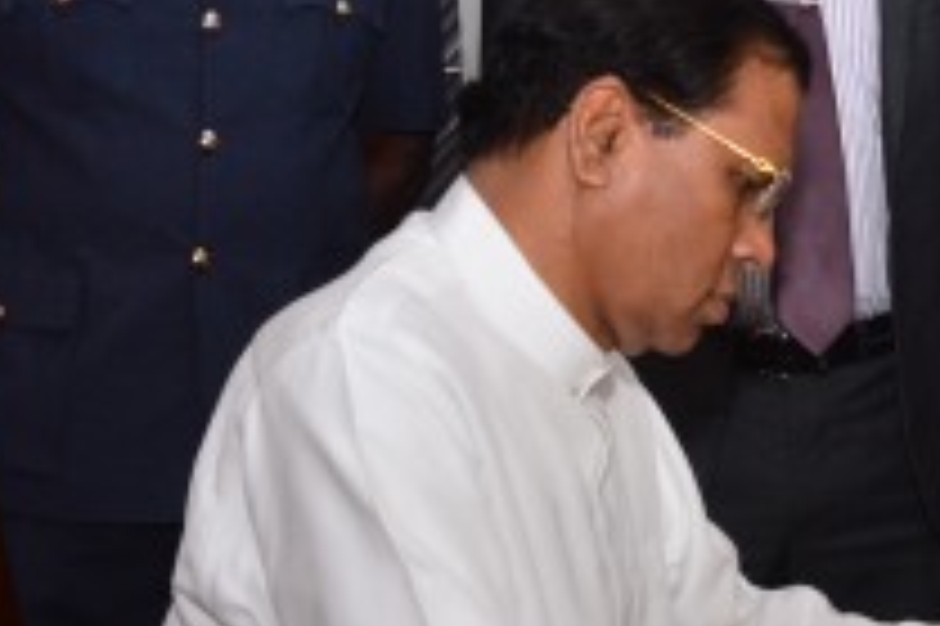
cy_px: 239
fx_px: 2359
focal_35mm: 90
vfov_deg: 15.1
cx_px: 886
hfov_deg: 21.9
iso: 400
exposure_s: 1/80
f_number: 5
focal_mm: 21
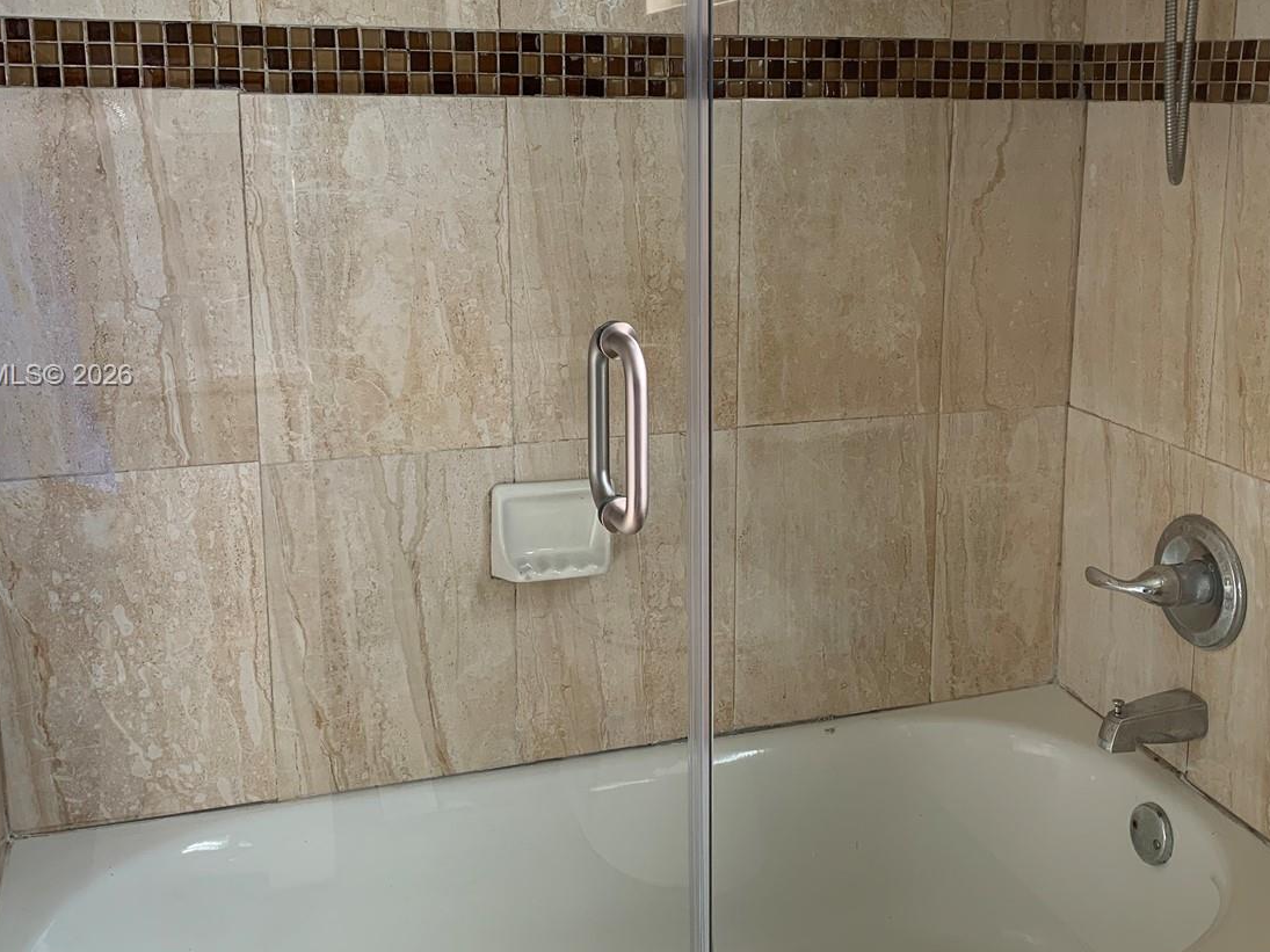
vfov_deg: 37.6
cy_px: 377
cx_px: 699
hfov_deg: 48.9
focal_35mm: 38
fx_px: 1394
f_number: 1.8
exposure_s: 1/121
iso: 64
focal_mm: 4.25
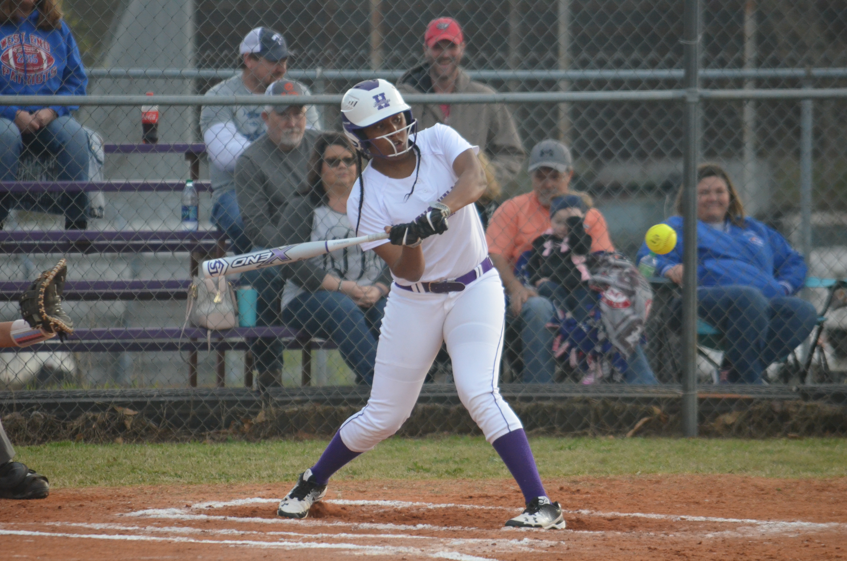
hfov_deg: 4.6
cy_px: 280
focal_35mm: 450
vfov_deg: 3.0
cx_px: 424
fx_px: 10566
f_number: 5.6
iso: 2500
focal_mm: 300
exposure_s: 1/2000
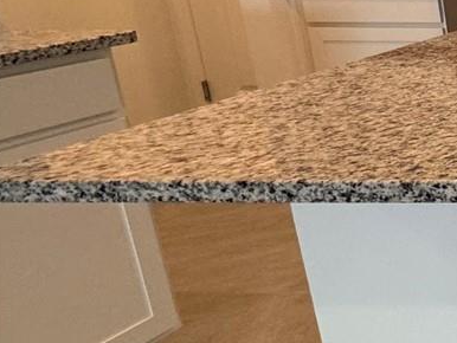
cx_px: 939
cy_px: 78
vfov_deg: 24.9
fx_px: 766
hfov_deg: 18.6
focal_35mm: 58
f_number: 2.2
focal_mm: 2.22
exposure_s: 1/120
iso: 200
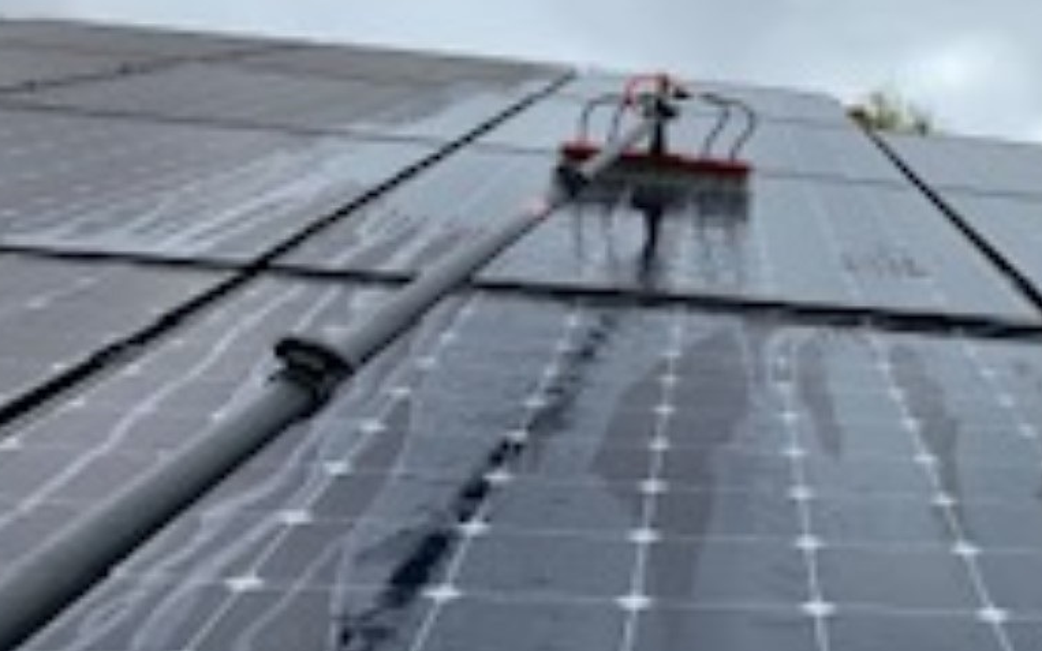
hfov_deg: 36.4
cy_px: 306
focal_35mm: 52
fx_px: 1477
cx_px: 942
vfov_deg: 24.9
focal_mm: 4.25
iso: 25
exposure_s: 1/2481
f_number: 1.8
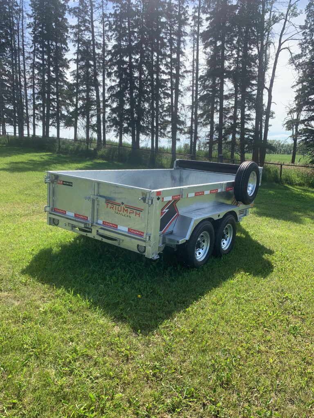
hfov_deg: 53.1
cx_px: 157
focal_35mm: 26
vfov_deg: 67.3
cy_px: 209
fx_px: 314
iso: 25
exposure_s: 1/802
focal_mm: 4.25
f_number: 1.8
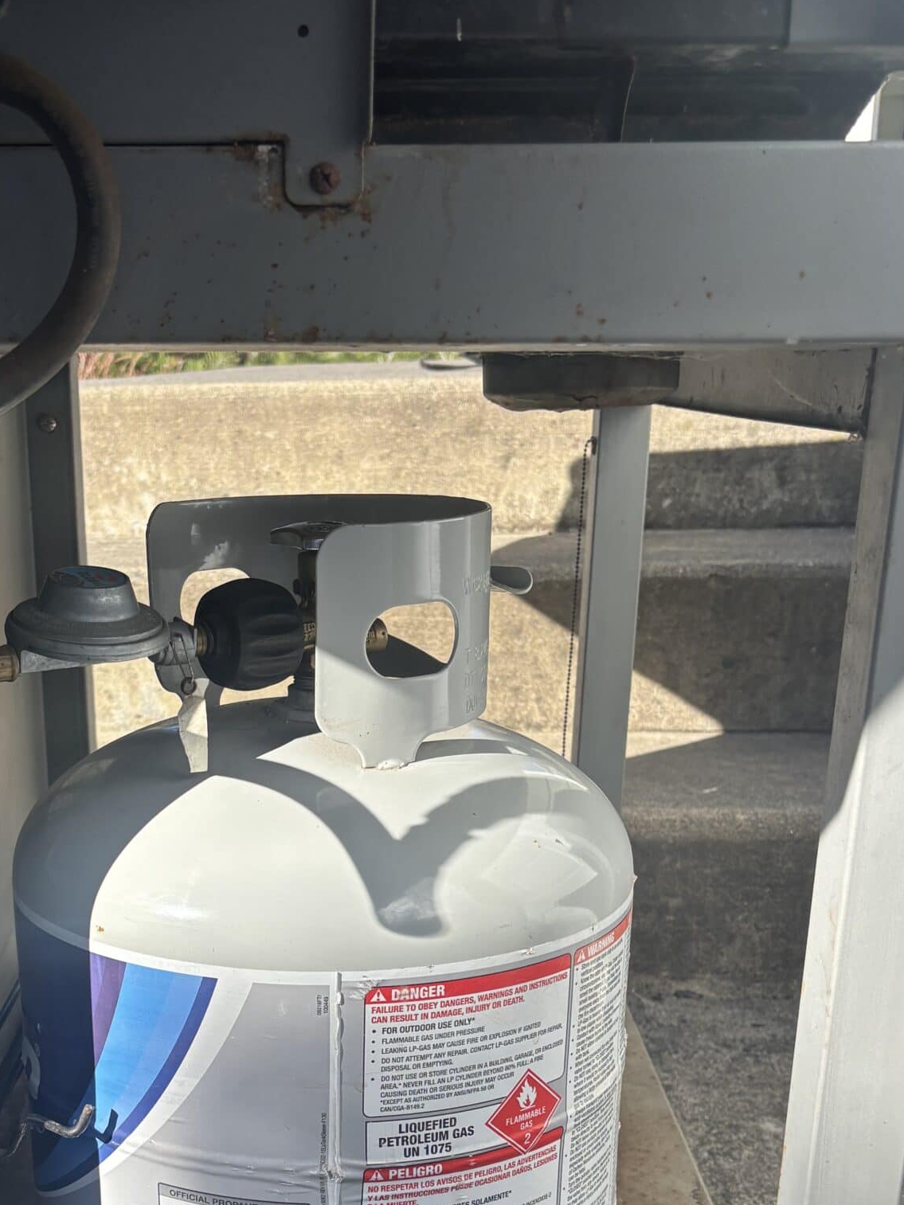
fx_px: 1532
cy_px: 902
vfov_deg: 41.7
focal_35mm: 44
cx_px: 303
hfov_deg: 32.6
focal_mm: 5.96
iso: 50
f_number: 1.6
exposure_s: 1/1248
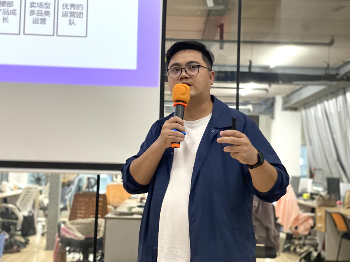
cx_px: 175
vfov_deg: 27.5
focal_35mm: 53
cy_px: 130
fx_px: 536
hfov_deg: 36.2
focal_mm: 6
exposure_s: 1/33
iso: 320
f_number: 2
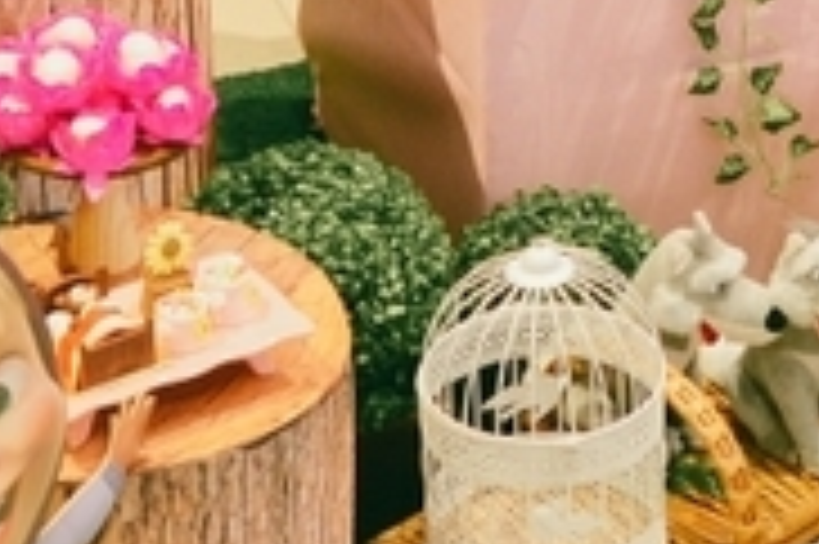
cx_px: 1062
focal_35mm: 330
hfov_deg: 6.2
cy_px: -955
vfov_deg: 4.0
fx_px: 7501
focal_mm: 50
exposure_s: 1/160
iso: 640
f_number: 3.2
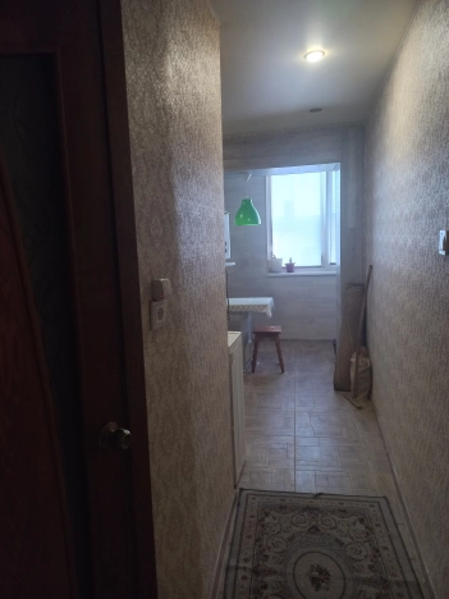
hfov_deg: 54.9
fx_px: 432
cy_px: 300
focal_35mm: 25
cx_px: 224
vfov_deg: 69.4
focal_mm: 4.6
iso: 400
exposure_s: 1/25
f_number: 1.8
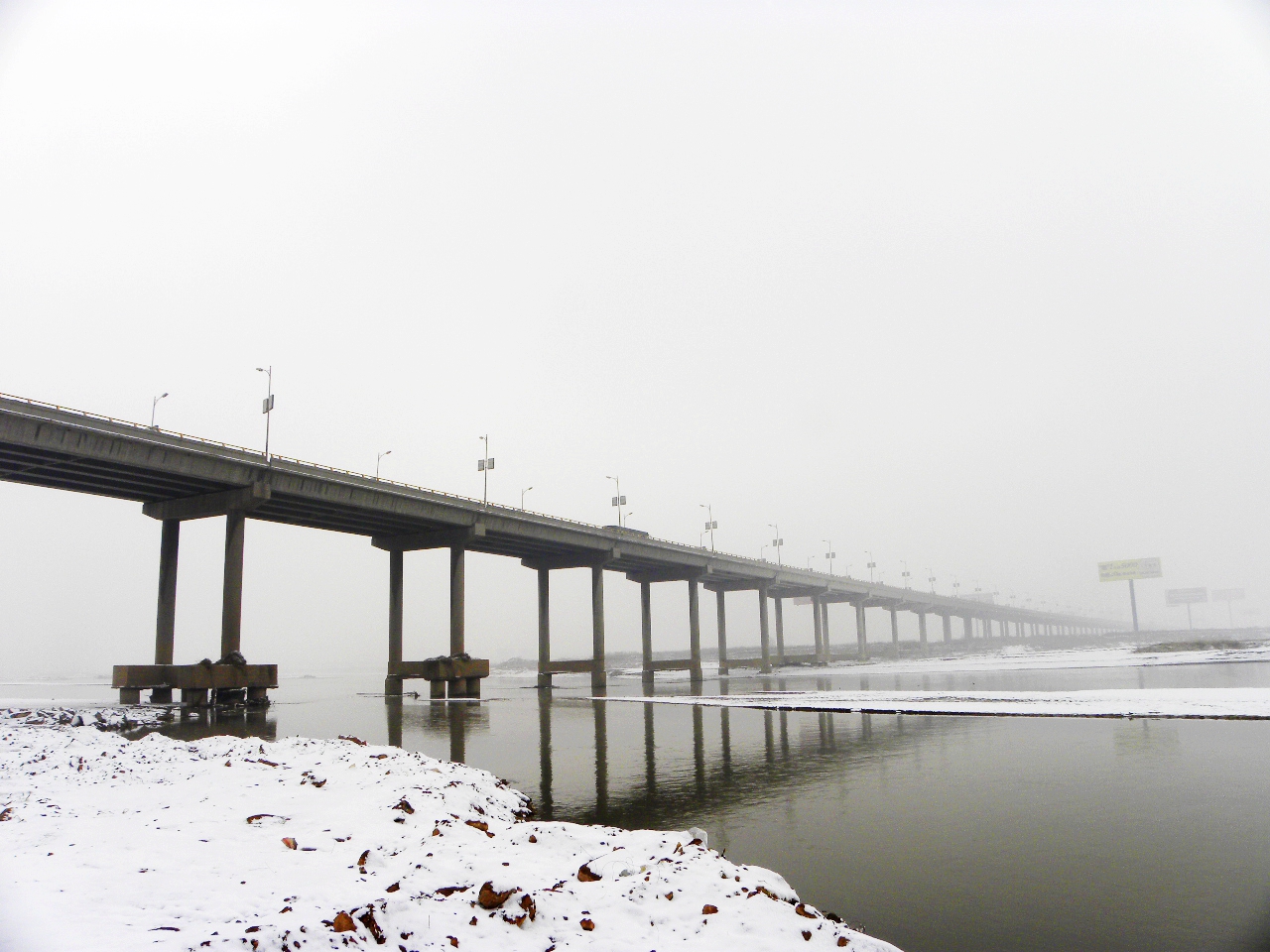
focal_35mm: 26
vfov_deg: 53.1
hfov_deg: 67.3
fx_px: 954
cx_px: 635
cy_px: 476
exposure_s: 1/410
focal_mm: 4.6
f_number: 6.3
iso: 64
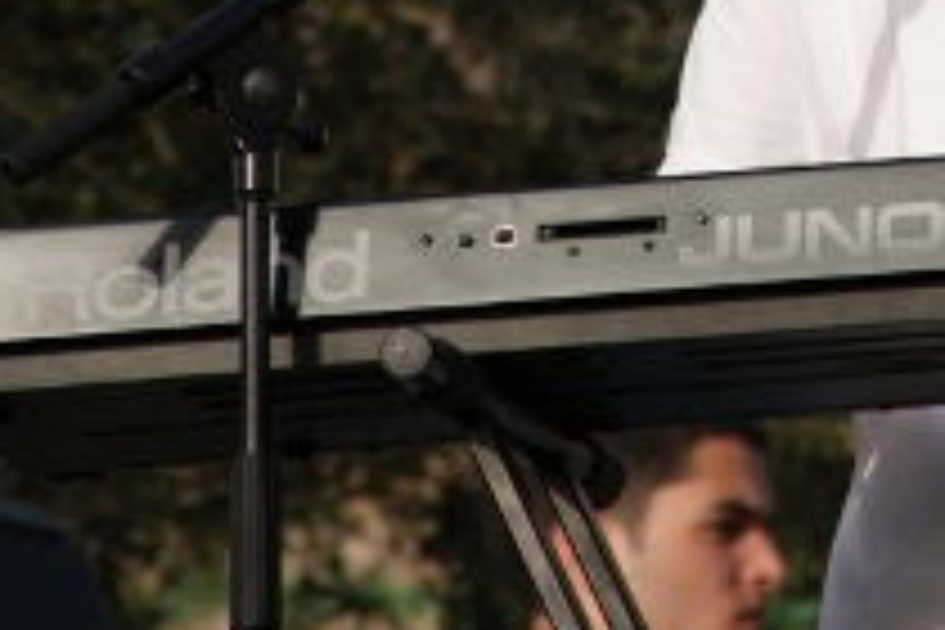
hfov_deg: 3.0
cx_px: 981
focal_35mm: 686
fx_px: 18006
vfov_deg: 2.0
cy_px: -288
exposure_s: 1/320
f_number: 6.3
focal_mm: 150
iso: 100
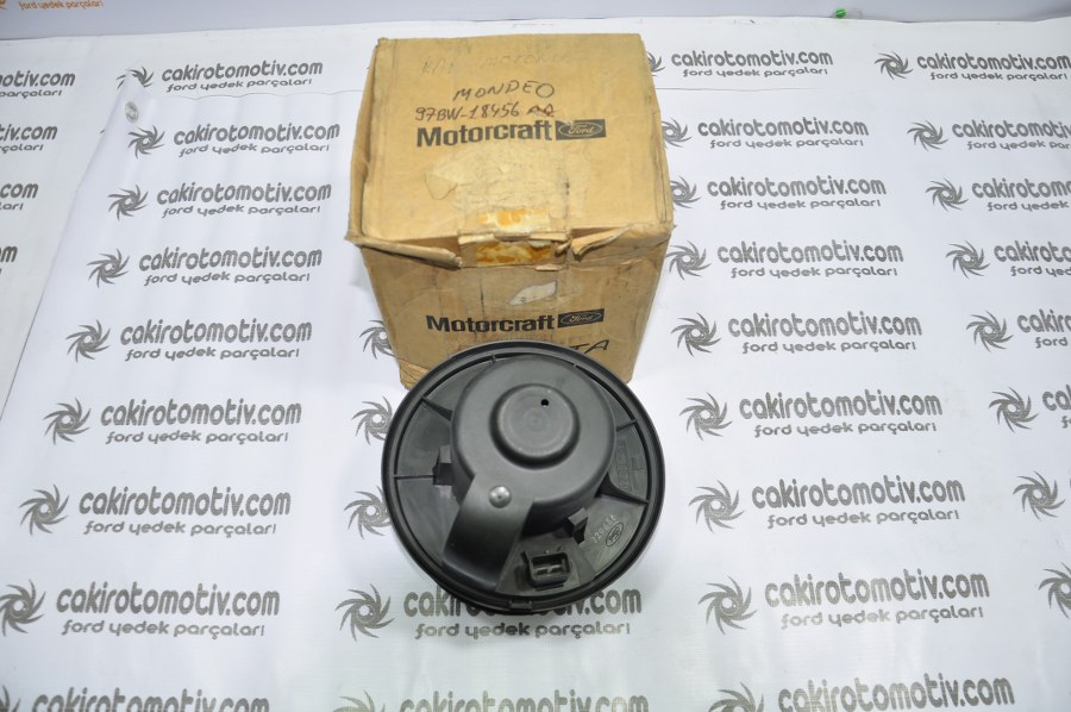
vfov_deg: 47.8
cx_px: 536
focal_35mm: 27
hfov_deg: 67.4
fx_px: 802
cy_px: 356
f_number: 4.5
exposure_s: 1/40
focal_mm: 18
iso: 200
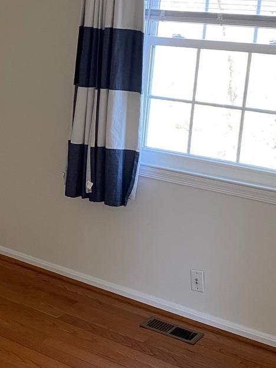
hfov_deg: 22.3
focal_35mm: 64
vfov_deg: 30.2
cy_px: 160
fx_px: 680
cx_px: 19
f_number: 1.8
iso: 160
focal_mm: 4.25
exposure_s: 1/60
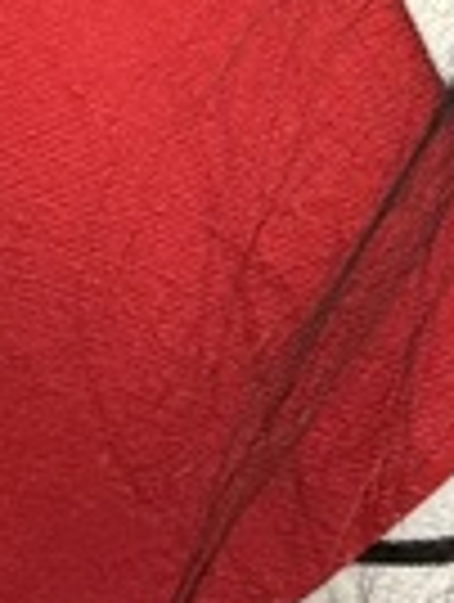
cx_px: -378
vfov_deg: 9.0
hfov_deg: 7.9
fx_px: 3190
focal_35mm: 183
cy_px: -1138
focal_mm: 6.76
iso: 250
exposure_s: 1/60
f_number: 1.78
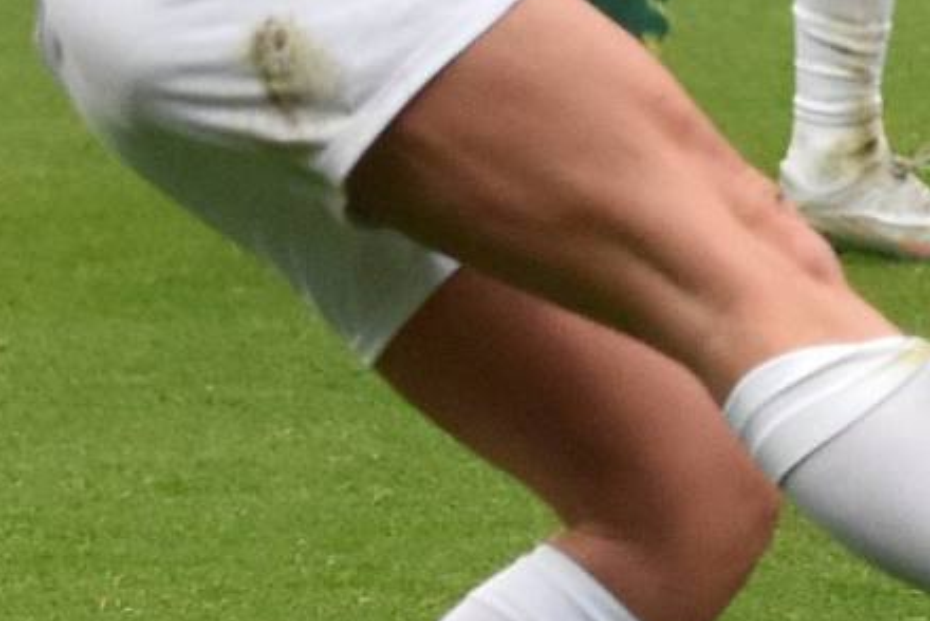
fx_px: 16569
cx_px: 1372
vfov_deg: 2.1
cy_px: -70
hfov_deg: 3.2
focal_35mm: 641
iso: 800
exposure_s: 1/1000
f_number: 2.8
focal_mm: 98
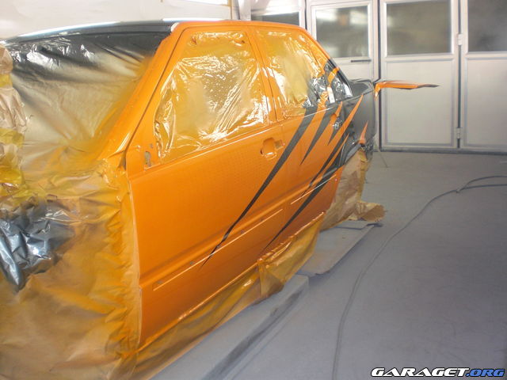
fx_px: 527
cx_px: 254
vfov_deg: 39.7
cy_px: 190
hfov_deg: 51.4
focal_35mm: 36
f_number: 3.1
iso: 200
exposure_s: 1/80
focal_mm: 6.3
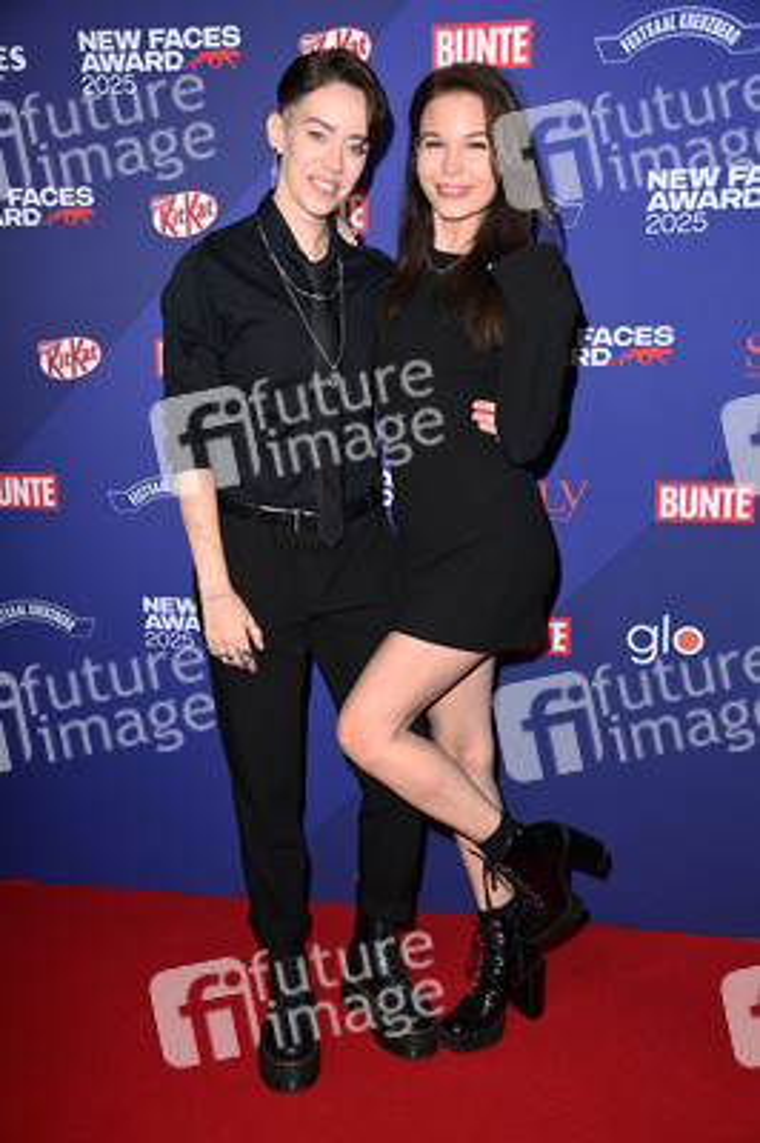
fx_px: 1332
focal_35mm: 42
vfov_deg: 46.4
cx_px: 380
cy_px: 572
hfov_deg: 31.8
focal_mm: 42
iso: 640
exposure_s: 1/250
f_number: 5.6
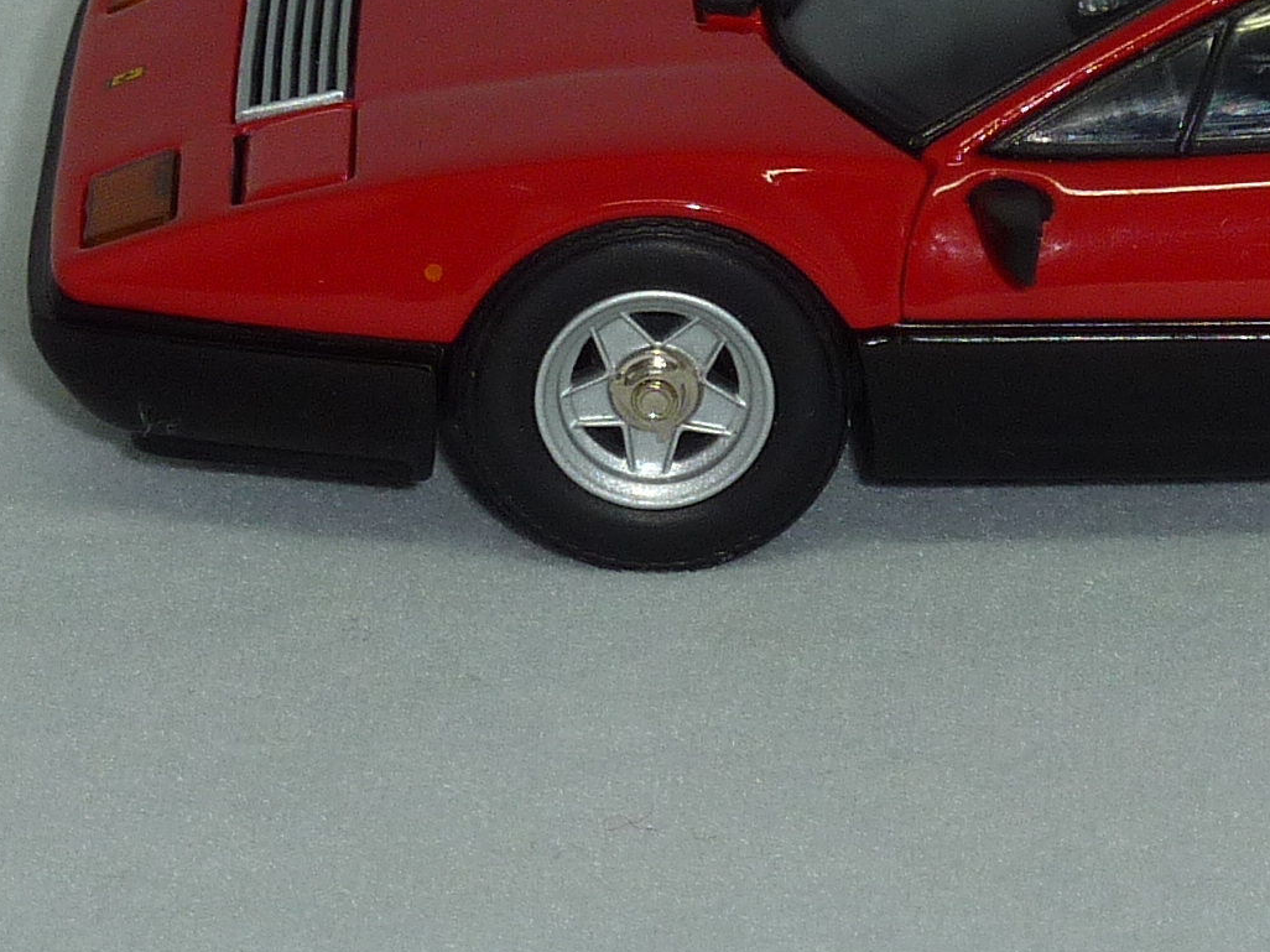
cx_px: 1242
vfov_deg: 4.6
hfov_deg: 6.1
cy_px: -142
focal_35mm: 322
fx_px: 11811
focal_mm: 14.7
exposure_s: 1/40
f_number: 4.3
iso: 100
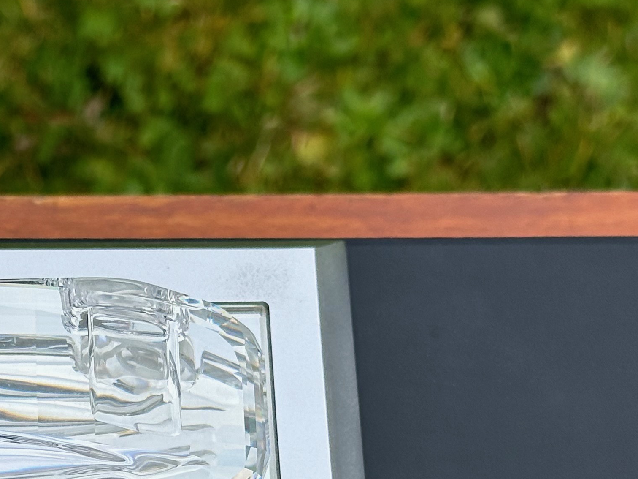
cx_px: -62
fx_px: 2359
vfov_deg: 11.3
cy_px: 599
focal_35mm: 128
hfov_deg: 15.0
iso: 64
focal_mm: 6.86
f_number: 1.78
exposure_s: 1/1453
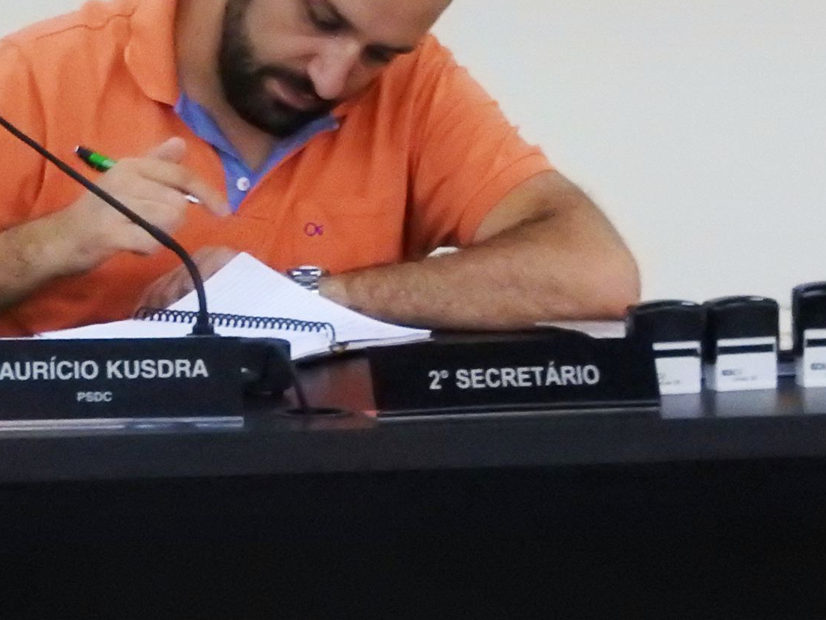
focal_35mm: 707
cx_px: 126
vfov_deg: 2.1
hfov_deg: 2.8
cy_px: 295
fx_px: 16874
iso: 1600
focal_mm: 59.1
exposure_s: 1/30
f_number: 5.5
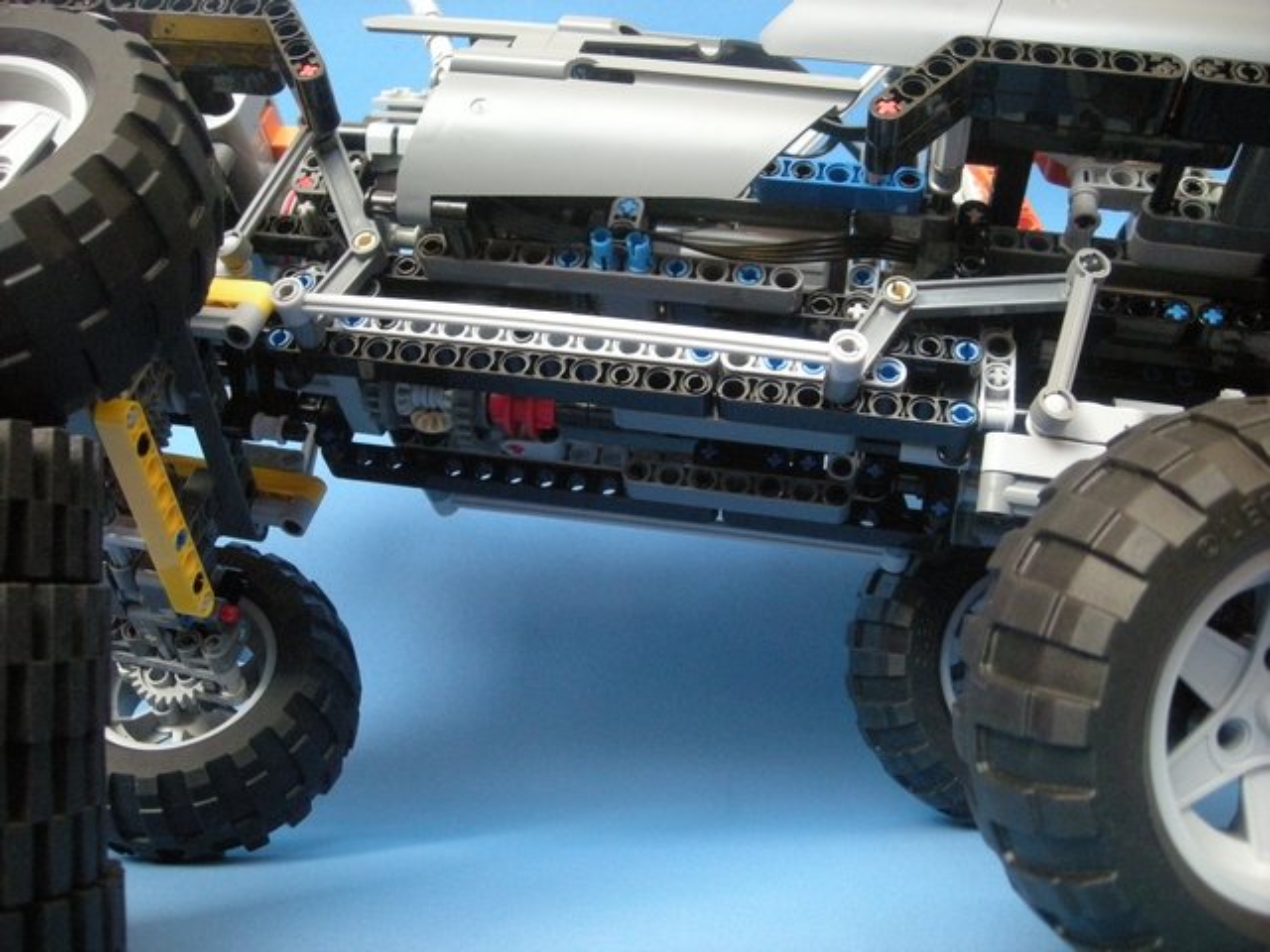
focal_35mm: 35
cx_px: 635
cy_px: 476
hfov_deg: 52.6
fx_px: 1284
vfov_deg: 40.7
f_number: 2.8
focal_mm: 5.7
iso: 400
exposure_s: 1/42.7
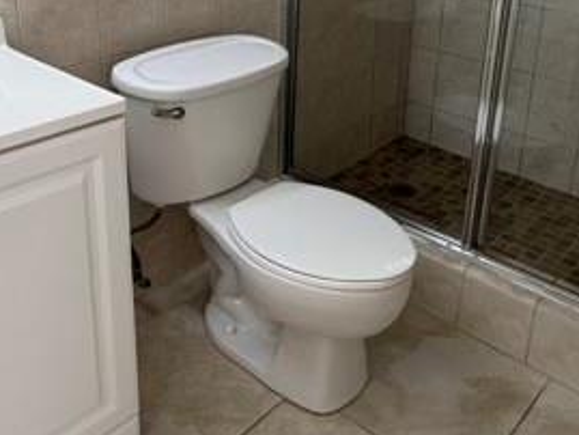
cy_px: 62
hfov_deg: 46.8
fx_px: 669
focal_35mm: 40
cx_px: 306
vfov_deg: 34.4
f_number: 2.2
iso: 160
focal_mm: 2.22
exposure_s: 1/120
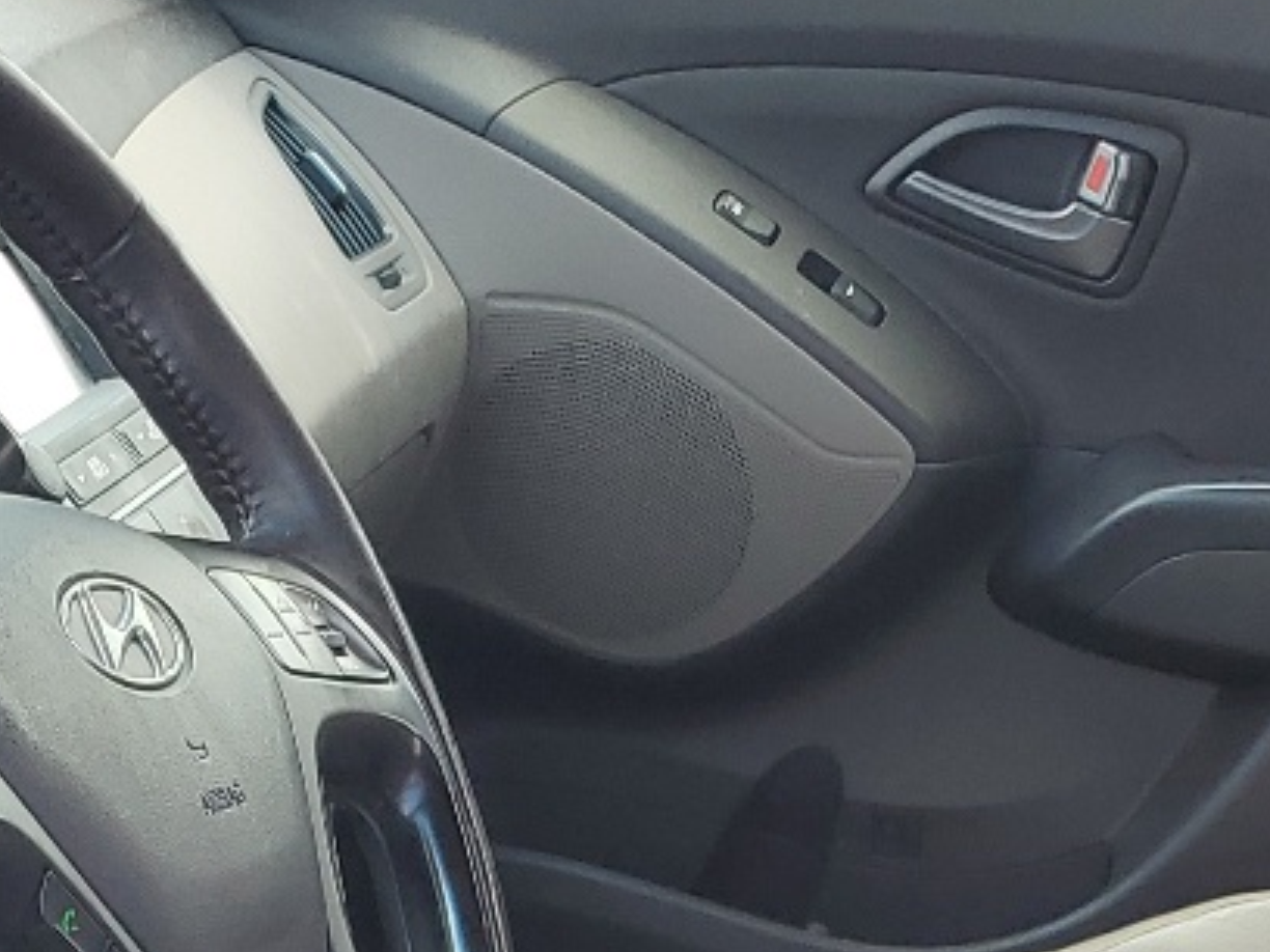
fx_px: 3742
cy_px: 1574
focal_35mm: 102
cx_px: 657
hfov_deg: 19.3
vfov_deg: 13.4
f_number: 1.5
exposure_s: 1/312
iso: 50
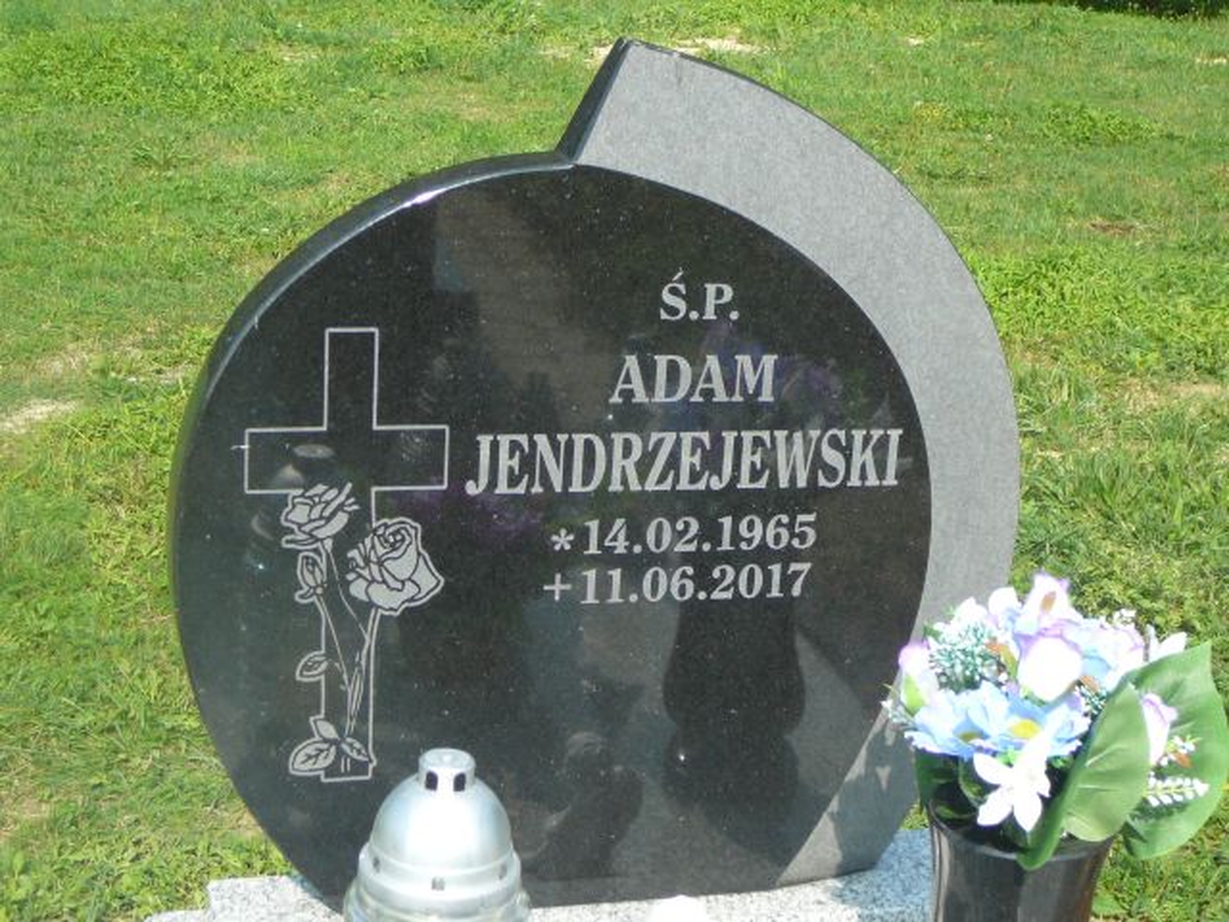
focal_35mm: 61
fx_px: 2166
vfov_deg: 24.0
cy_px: 461
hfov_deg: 31.7
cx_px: 614
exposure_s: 1/400
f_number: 3.6
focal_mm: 9.1
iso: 80
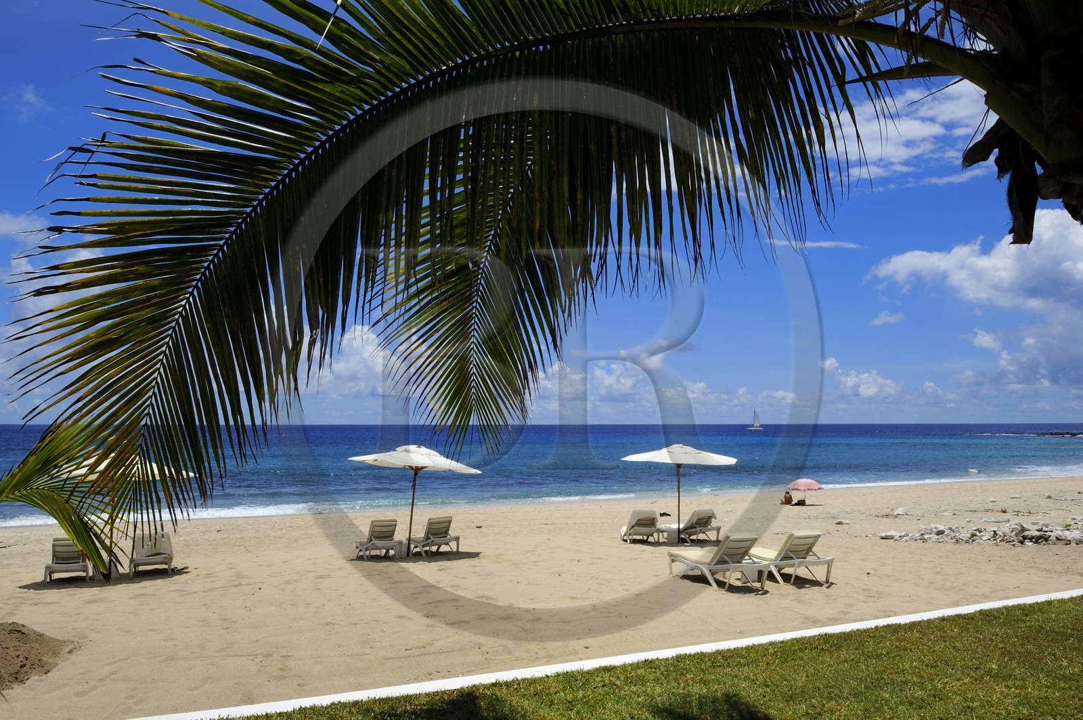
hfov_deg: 65.5
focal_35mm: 28
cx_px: 542
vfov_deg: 46.3
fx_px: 842
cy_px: 360
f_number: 20
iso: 200
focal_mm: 28
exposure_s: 1/160
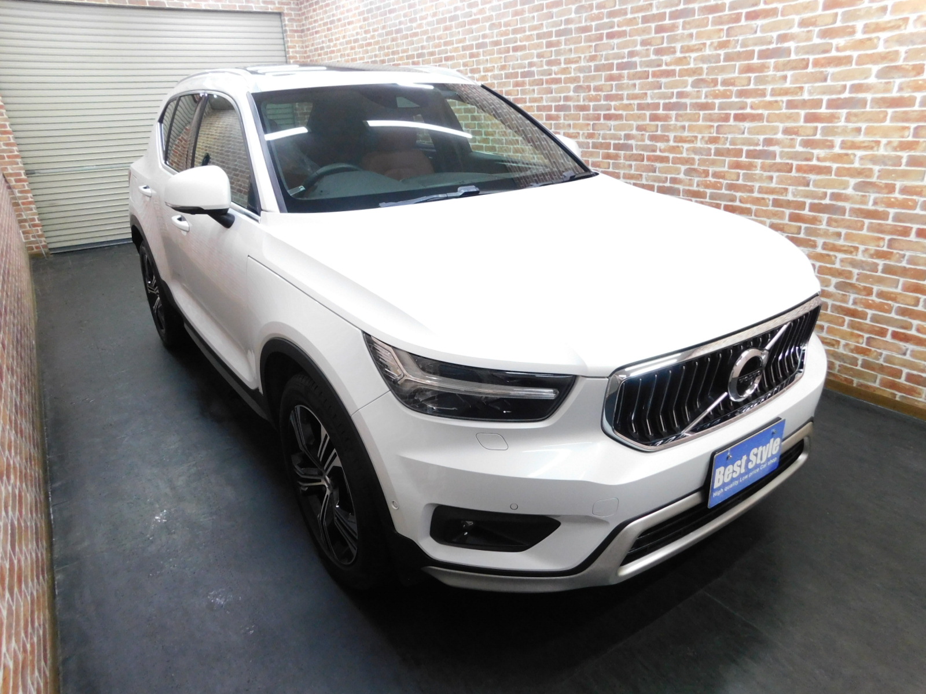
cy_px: 347
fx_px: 615
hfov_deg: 73.9
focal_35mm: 23
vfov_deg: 58.9
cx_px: 463
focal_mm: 4
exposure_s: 1/30
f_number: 3
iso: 400
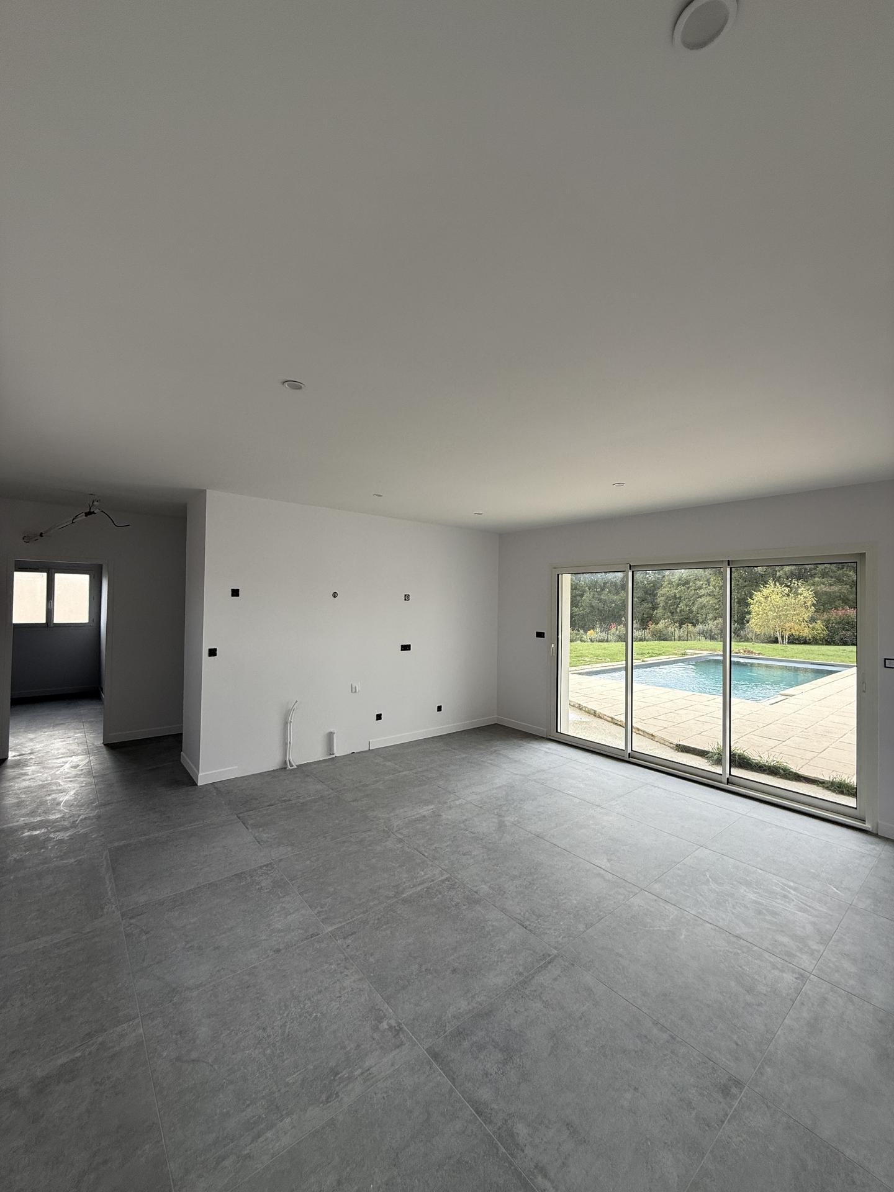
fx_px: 482
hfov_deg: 85.7
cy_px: 596
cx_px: 447
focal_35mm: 14
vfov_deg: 102.1
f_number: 2.2
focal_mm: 2.22
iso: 64
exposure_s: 1/279
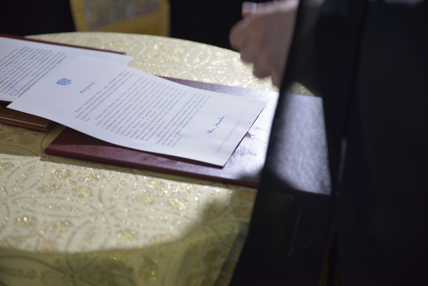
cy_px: 143
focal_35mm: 70
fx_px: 833
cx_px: 214
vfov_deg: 19.5
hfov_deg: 28.8
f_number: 2.8
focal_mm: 70
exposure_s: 1/60
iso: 2500
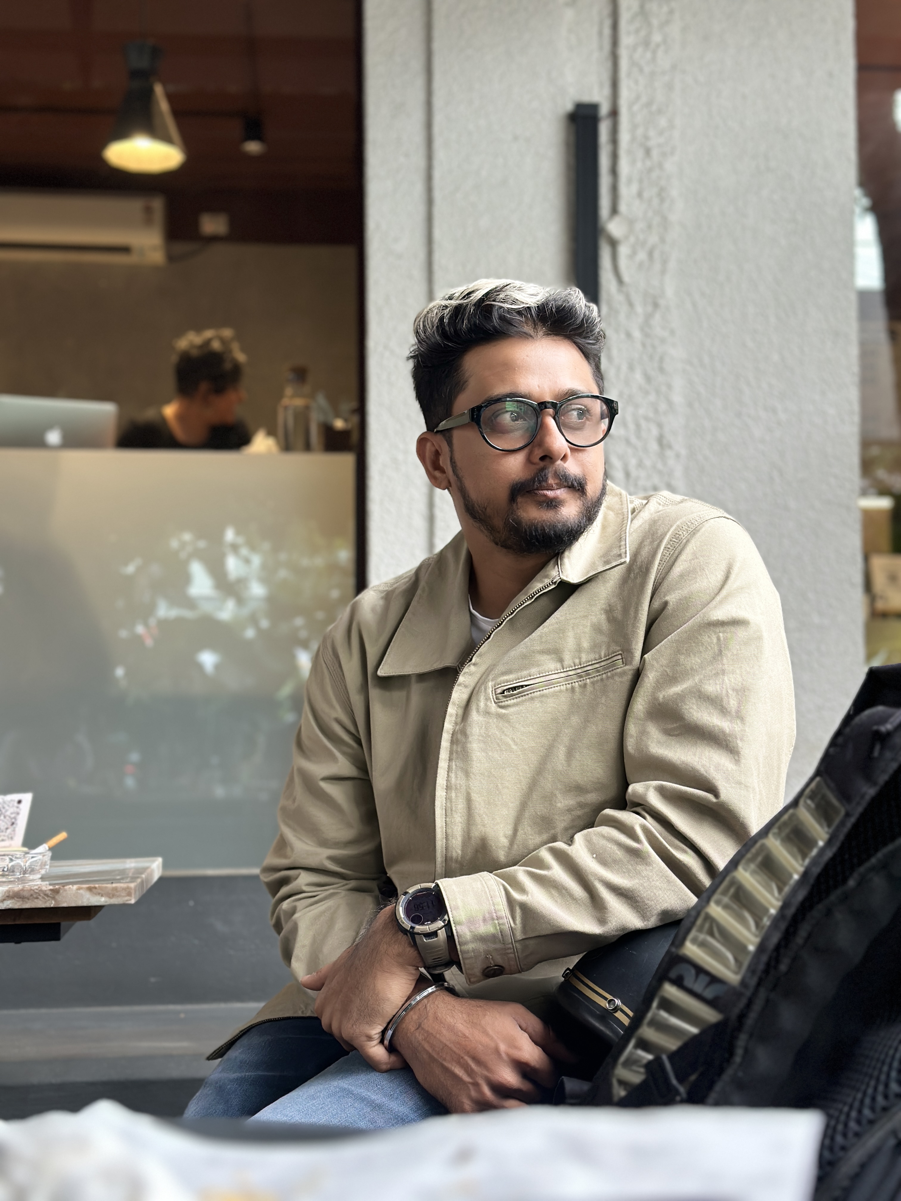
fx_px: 1666
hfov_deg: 30.3
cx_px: 450
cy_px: 600
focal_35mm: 48
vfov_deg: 39.7
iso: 200
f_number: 1.78
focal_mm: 6.86
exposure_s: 1/100
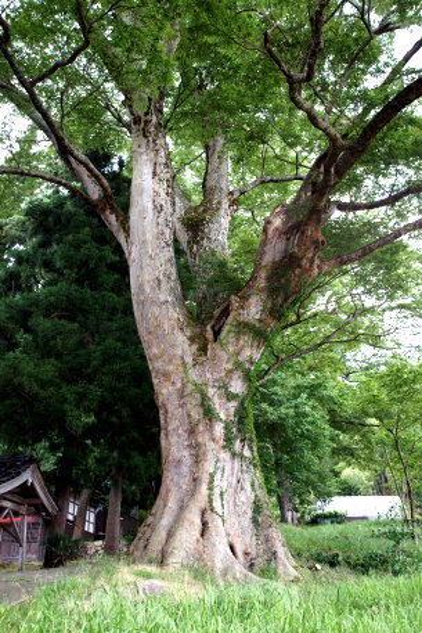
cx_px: 211
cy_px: 316
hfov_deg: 37.9
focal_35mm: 35
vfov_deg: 54.4
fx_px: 615
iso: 320
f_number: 5.6
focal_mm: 35
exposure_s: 1/60
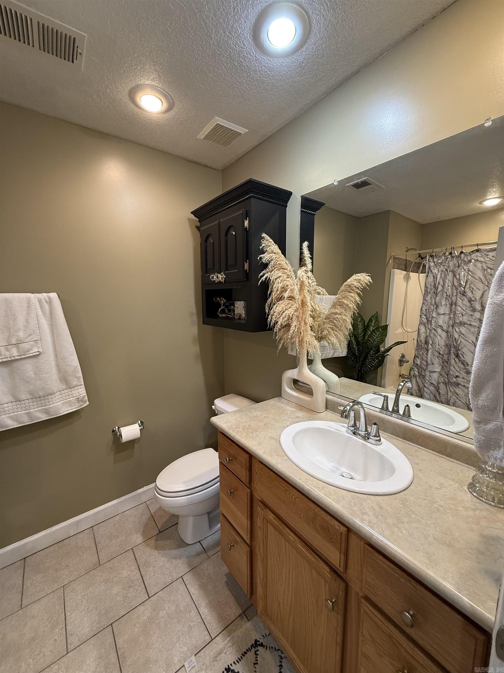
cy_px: 336
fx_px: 272
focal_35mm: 14
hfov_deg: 85.7
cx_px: 252
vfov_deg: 102.1
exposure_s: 1/60
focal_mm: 2.22
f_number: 2.2
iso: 200
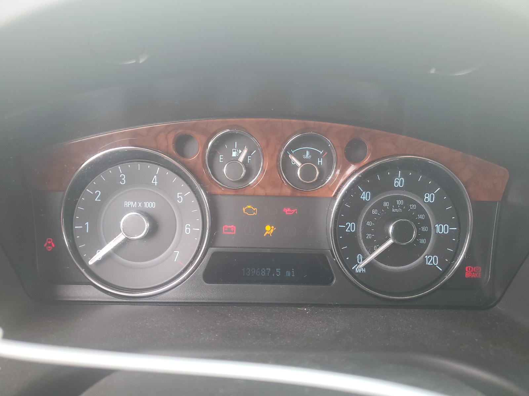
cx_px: 264
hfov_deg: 67.3
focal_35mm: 26
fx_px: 397
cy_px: 198
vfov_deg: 53.1
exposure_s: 1/120
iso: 61
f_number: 1.5
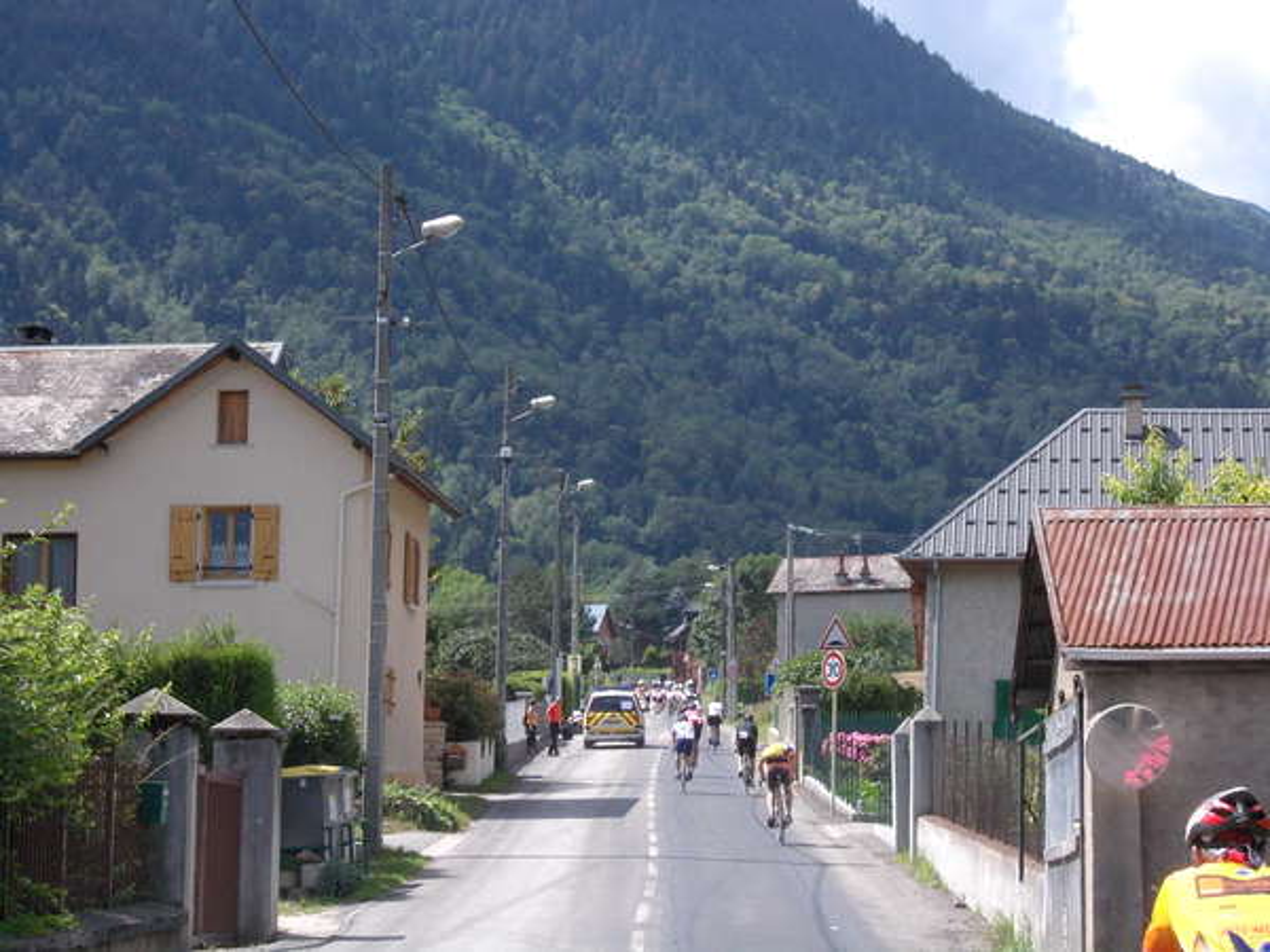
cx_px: 635
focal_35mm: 96
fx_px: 3522
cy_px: 476
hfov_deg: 20.4
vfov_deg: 15.4
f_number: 5.3
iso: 100
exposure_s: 1/500
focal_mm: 13.6
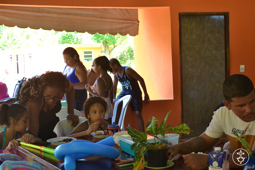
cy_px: 85
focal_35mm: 60
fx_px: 425
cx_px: 128
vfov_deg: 22.6
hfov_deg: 33.4
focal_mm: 40
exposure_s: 1/100
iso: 400
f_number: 5
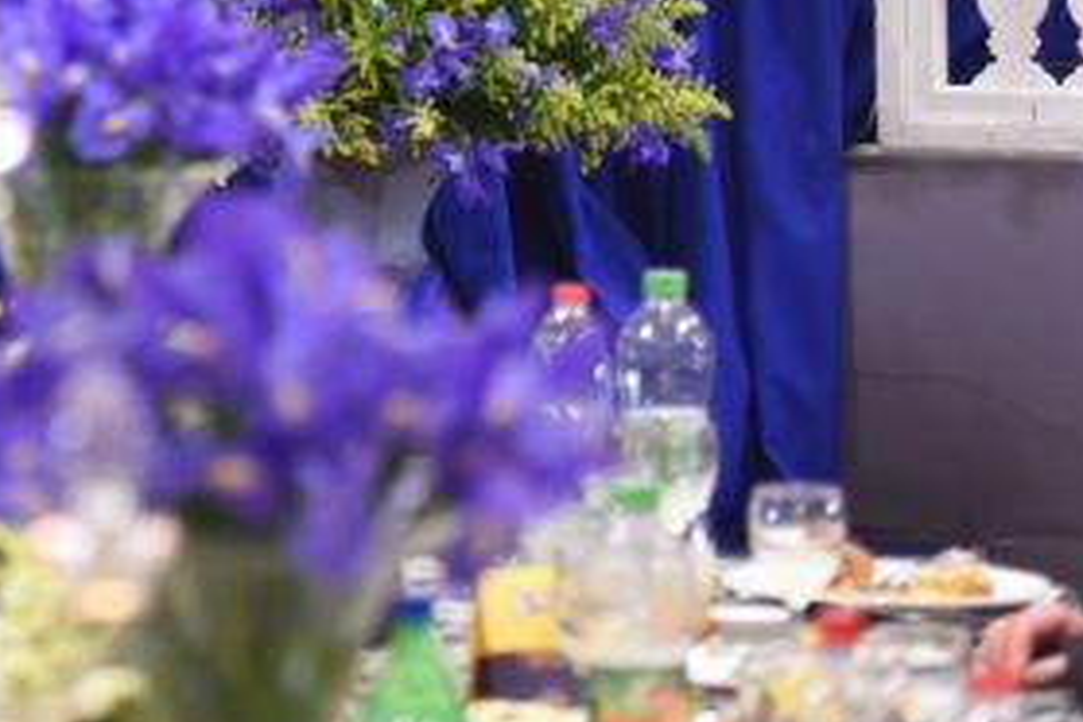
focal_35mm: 330
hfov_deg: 6.2
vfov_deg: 4.1
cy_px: -479
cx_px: -633
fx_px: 9927
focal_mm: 90
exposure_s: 1/100
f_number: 2.8
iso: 640
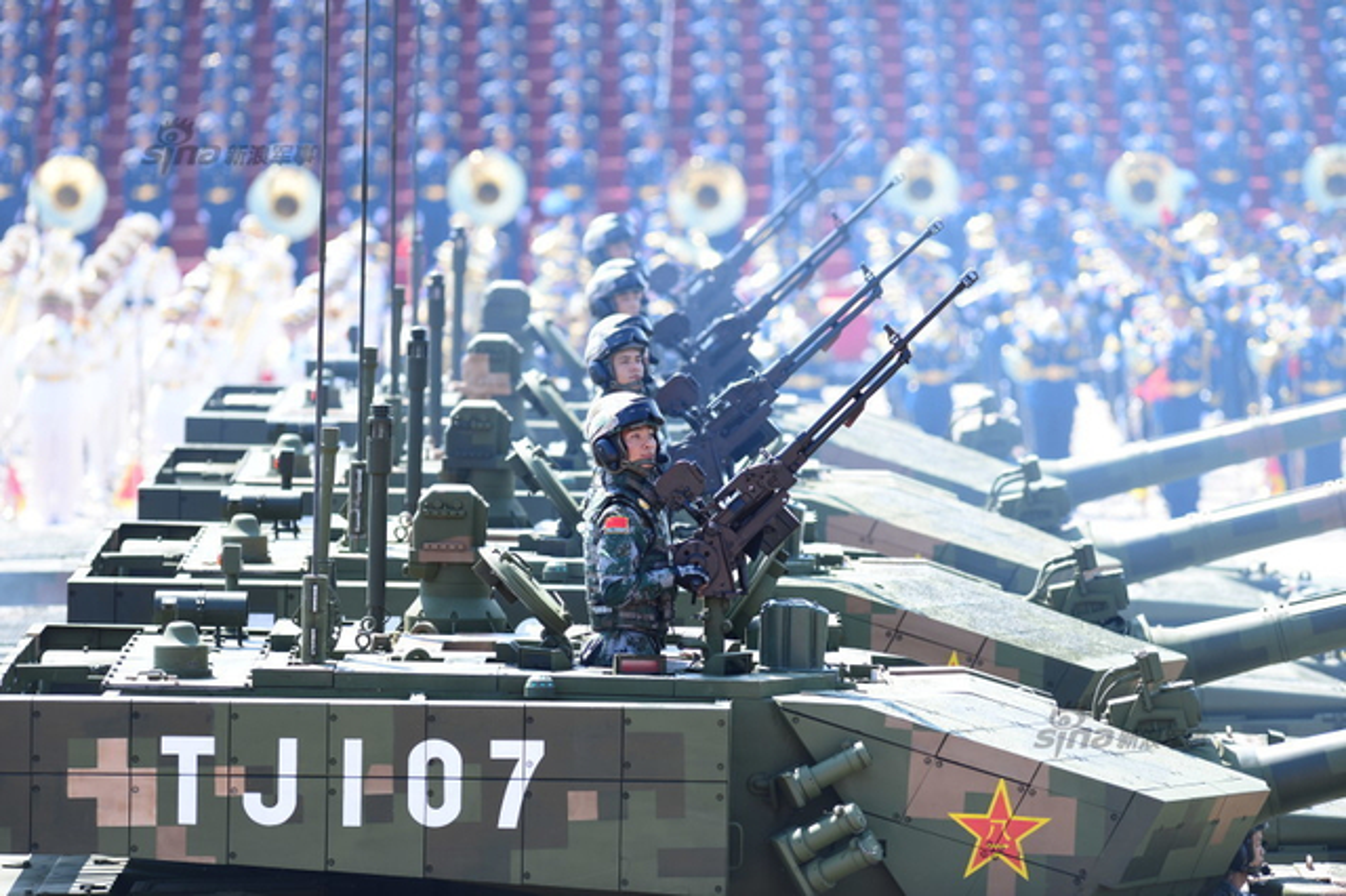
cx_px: 673
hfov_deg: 6.9
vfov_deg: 4.6
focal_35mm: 300
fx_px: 11210
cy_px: 448
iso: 320
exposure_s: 1/1000
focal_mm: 300
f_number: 3.5
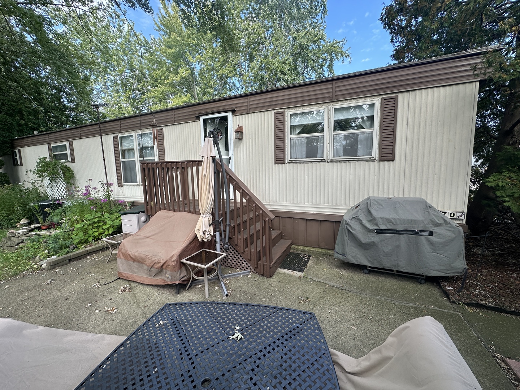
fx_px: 210
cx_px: 260
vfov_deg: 85.7
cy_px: 195
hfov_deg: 102.1
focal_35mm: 14
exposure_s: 1/279
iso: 40
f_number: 2.2
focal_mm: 2.22
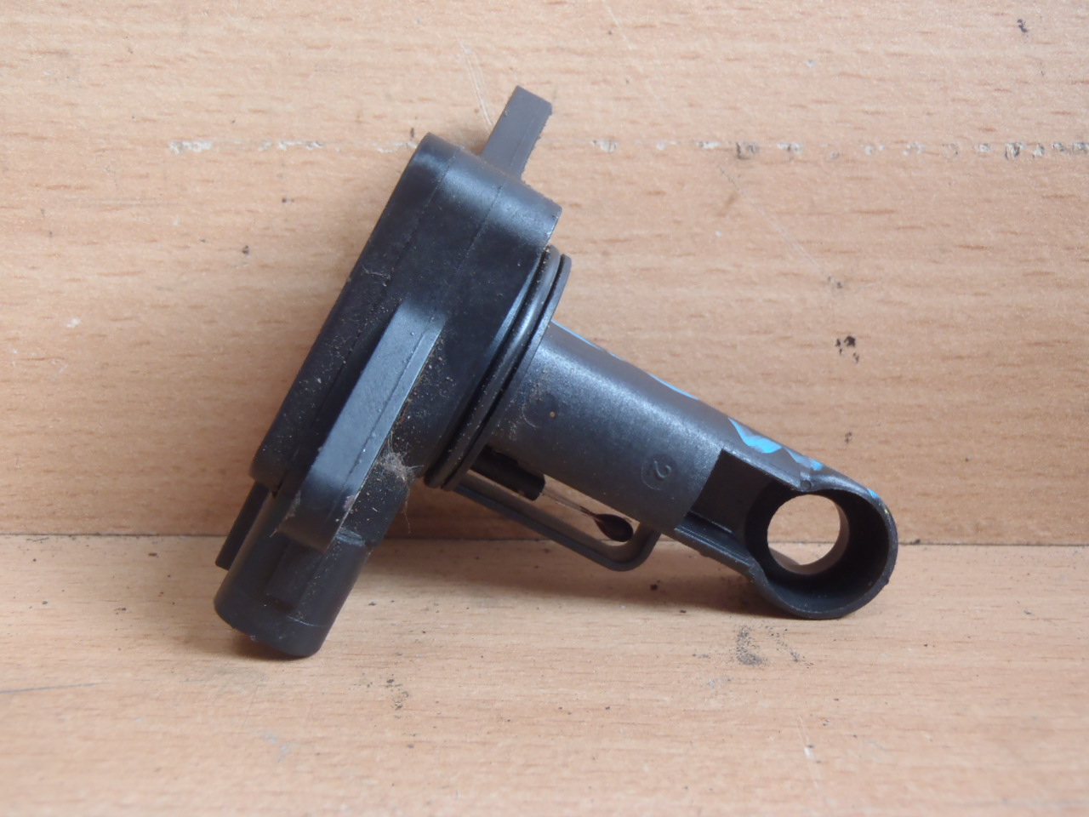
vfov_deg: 38.7
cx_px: 544
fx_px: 1164
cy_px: 408
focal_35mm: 37
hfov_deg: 50.1
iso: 200
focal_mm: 6.64
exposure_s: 1/5
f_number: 4.7
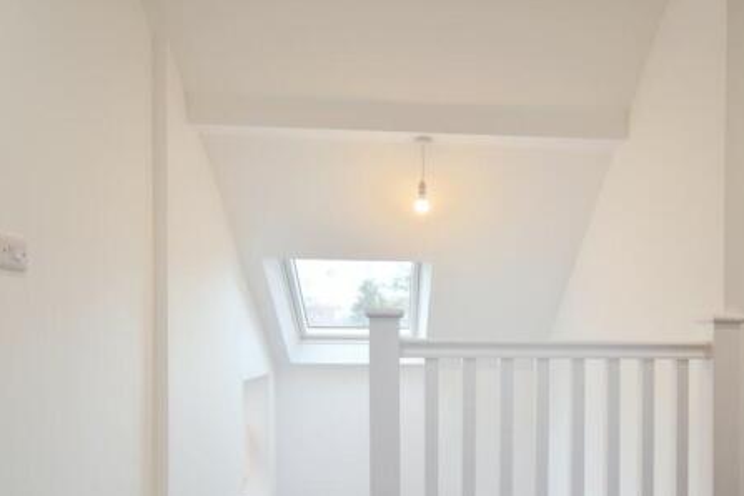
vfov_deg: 55.0
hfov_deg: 77.9
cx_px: 435
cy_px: 362
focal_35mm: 22
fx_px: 455
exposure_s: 1/30
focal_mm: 10
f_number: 4.5
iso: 100
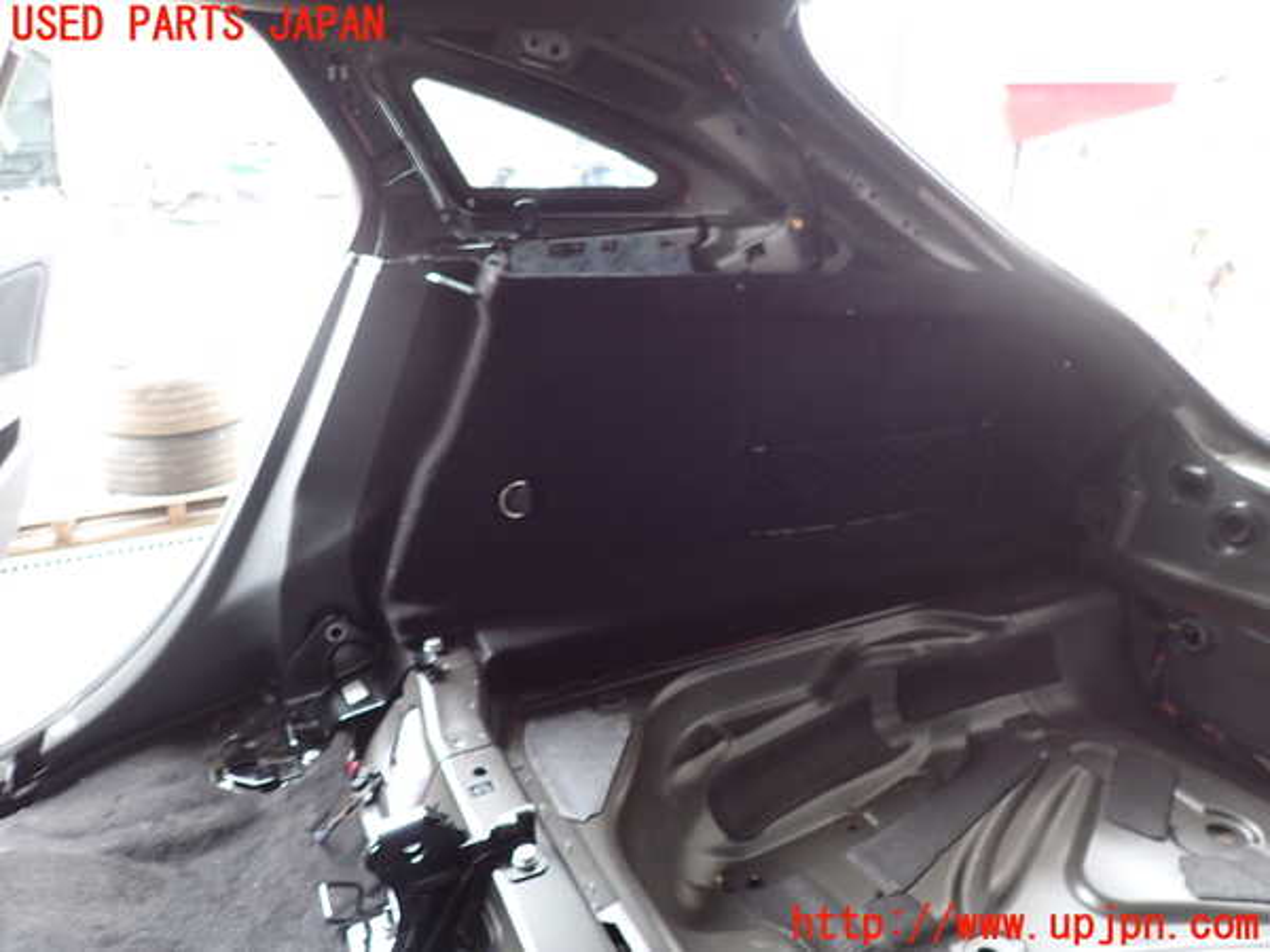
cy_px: 476
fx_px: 917
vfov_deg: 54.9
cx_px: 635
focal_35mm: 25
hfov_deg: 69.4
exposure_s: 1/30
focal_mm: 4.5
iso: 200
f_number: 2
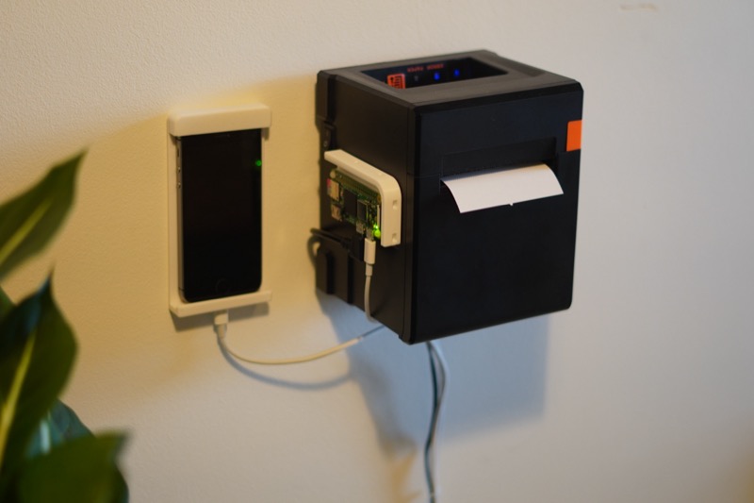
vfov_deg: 18.2
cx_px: 377
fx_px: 1570
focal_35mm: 75
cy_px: 252
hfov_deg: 27.0
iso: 500
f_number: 1.8
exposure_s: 1/80
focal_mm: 50
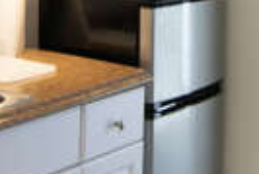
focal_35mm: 104
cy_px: -35
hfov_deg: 19.5
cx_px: 185
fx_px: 749
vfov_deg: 12.9
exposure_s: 1/10
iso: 400
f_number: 8
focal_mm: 12
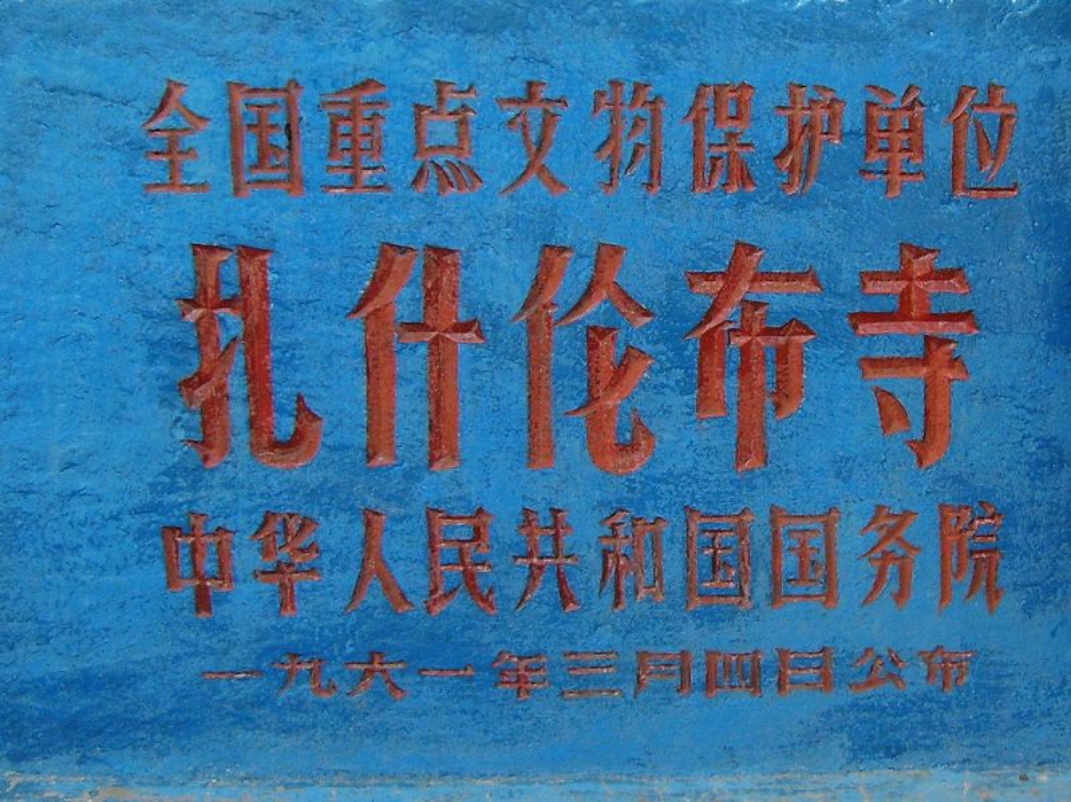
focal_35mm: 35
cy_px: 401
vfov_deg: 40.7
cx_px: 536
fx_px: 1082
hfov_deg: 52.7
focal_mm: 5.8
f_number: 2.8
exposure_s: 1/350
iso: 80
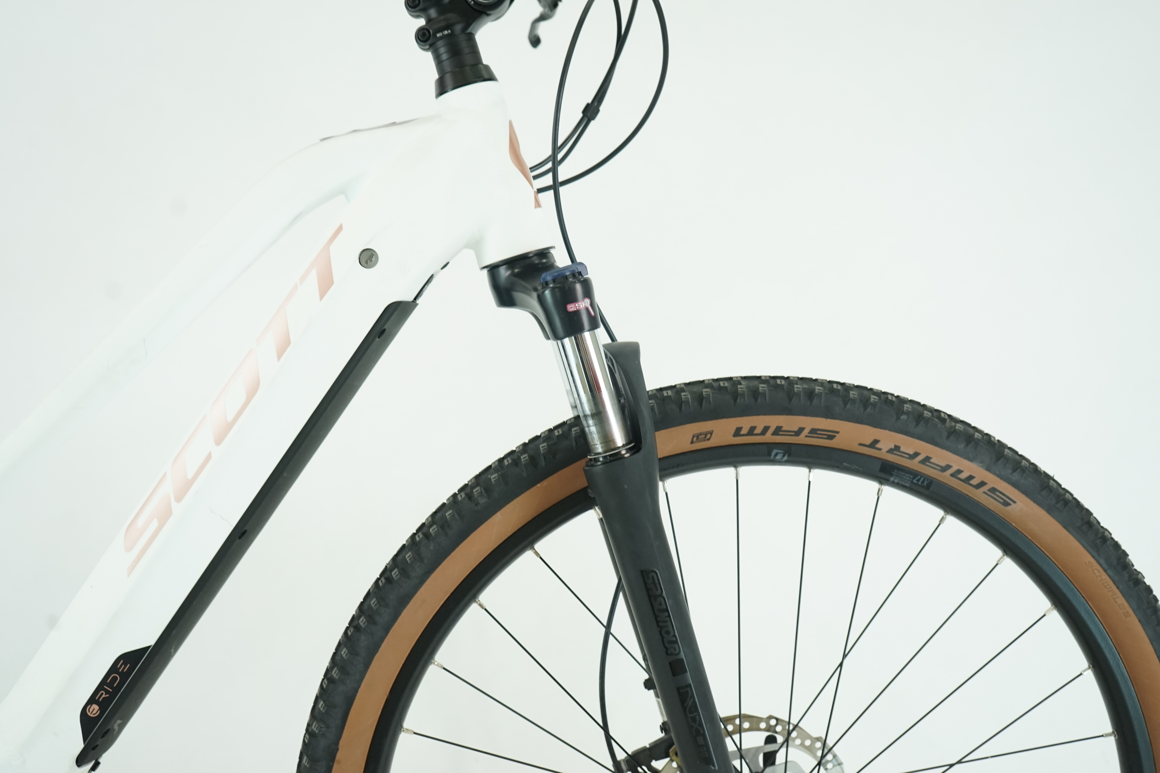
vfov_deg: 37.9
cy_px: 386
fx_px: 1128
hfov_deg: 54.4
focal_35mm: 35
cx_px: 580
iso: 1600
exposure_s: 1/200
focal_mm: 35
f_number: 5
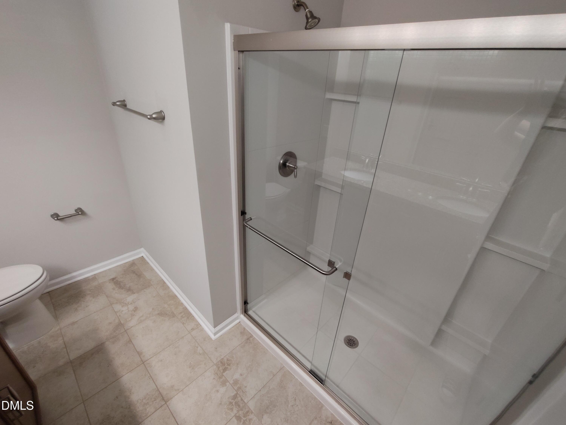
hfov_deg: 94.5
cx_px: 283
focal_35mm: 16
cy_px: 212
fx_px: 262
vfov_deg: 78.1
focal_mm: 1.66
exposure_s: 1/60
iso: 375
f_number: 2.2
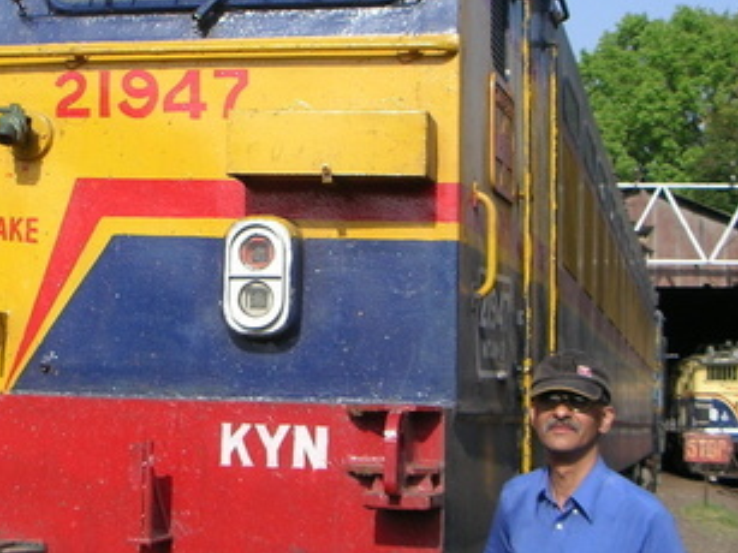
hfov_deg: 26.3
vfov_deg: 20.1
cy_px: 192
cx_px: 173
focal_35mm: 73
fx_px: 1556
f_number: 8.5
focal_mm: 5.8
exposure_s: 1/81.7
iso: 50
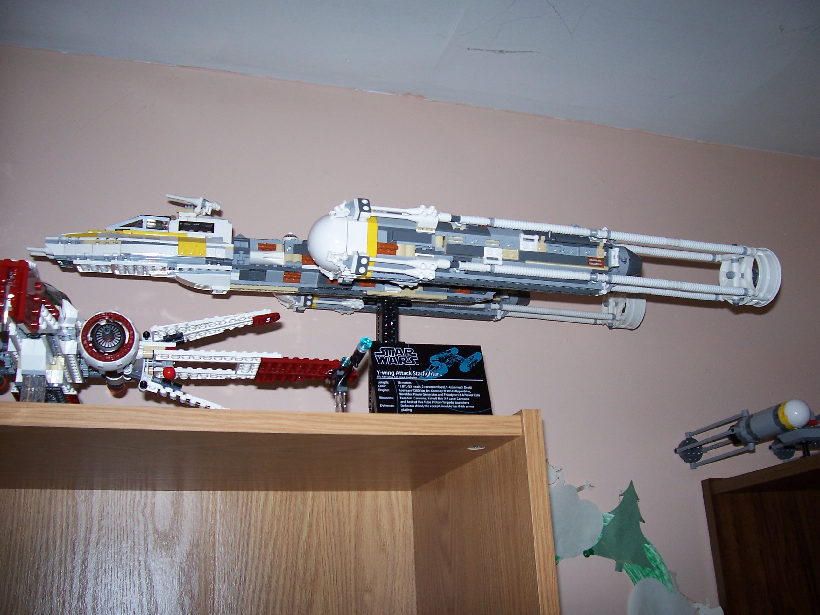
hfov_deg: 54.0
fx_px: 805
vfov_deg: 41.8
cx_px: 410
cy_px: 308
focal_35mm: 34
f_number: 2.7
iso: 80
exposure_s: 1/60
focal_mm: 5.6
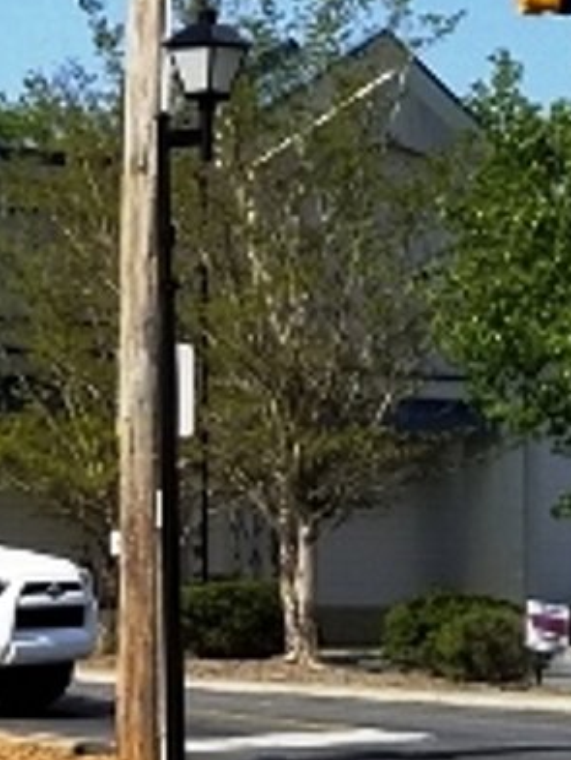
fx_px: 2198
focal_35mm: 100
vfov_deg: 19.5
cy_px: 544
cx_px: -371
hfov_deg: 13.6
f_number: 1.7
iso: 50
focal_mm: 4.25
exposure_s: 1/3185
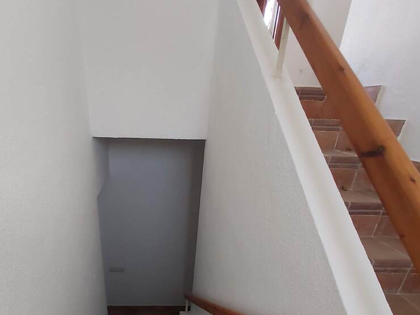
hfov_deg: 77.7
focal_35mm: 21
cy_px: 273
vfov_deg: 56.3
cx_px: 161
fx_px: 255
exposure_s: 1/50
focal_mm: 1.42
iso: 64
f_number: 2.2
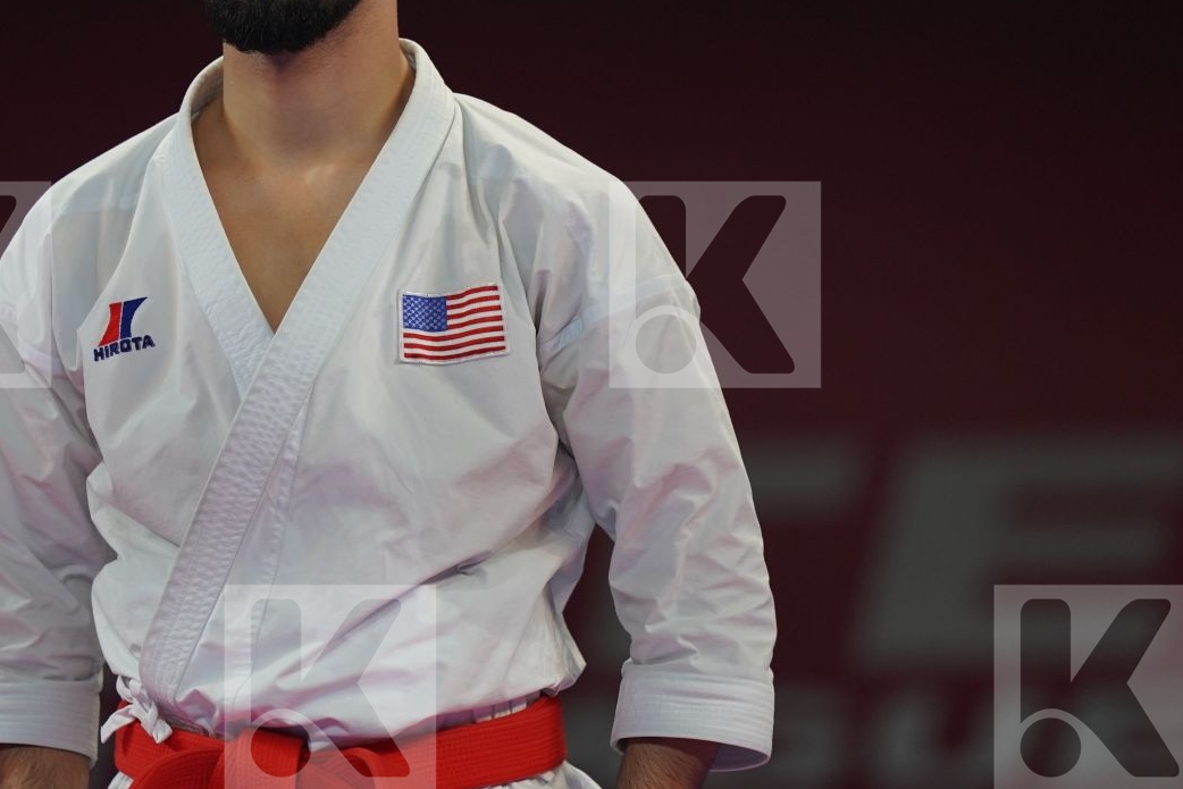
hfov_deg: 3.0
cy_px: 285
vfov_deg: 2.0
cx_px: 330
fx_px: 22709
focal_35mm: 691
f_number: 2.8
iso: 800
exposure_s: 1/500
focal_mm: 400
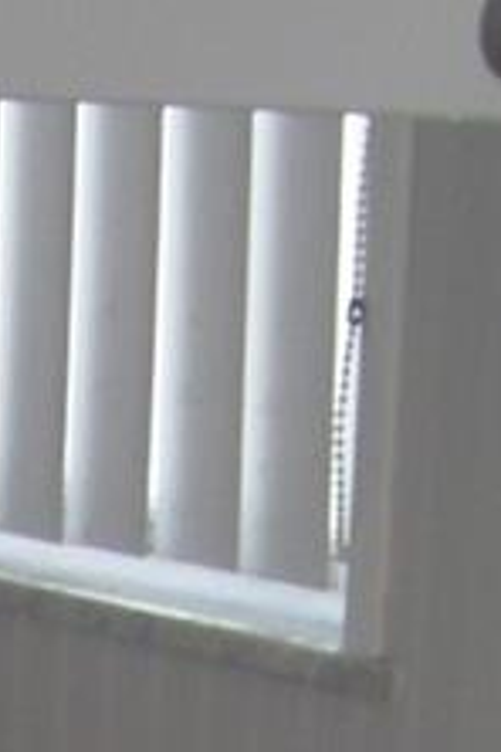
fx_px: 4342
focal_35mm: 208
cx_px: -684
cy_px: 1406
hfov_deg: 6.3
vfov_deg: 9.4
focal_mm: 6.3
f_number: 2.8
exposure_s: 1/60
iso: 100
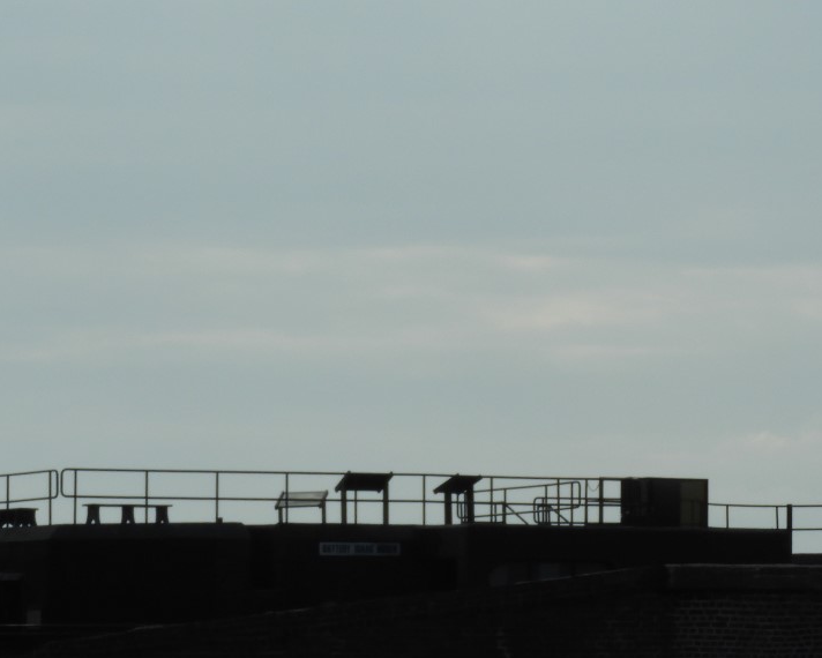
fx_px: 7203
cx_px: 403
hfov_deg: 6.5
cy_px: 197
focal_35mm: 296
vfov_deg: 5.2
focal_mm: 26.9
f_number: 5.2
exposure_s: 1/1600
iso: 100
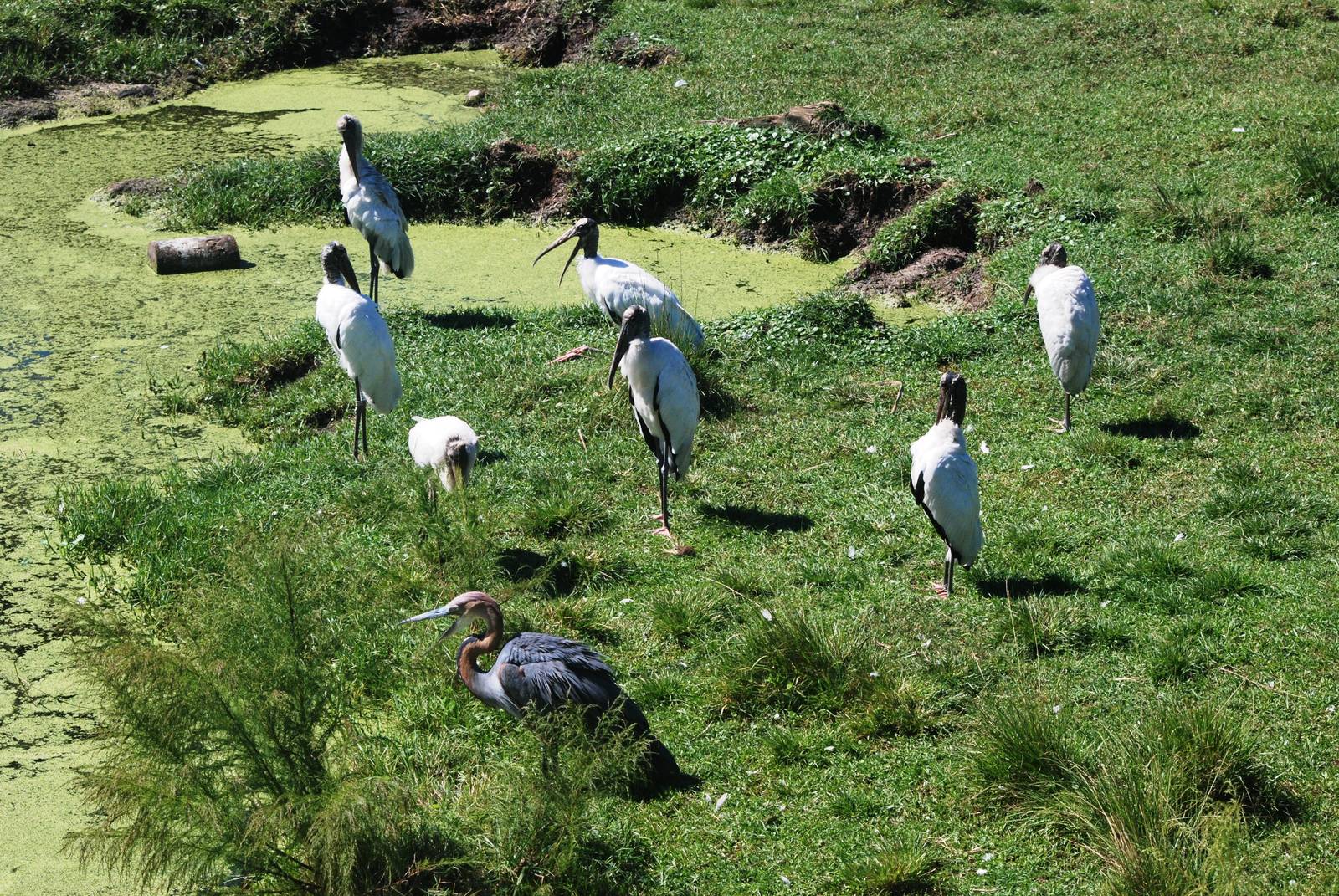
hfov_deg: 19.4
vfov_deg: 13.1
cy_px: 448
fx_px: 3910
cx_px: 670
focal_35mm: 105
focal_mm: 70
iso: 400
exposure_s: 1/1000
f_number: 8
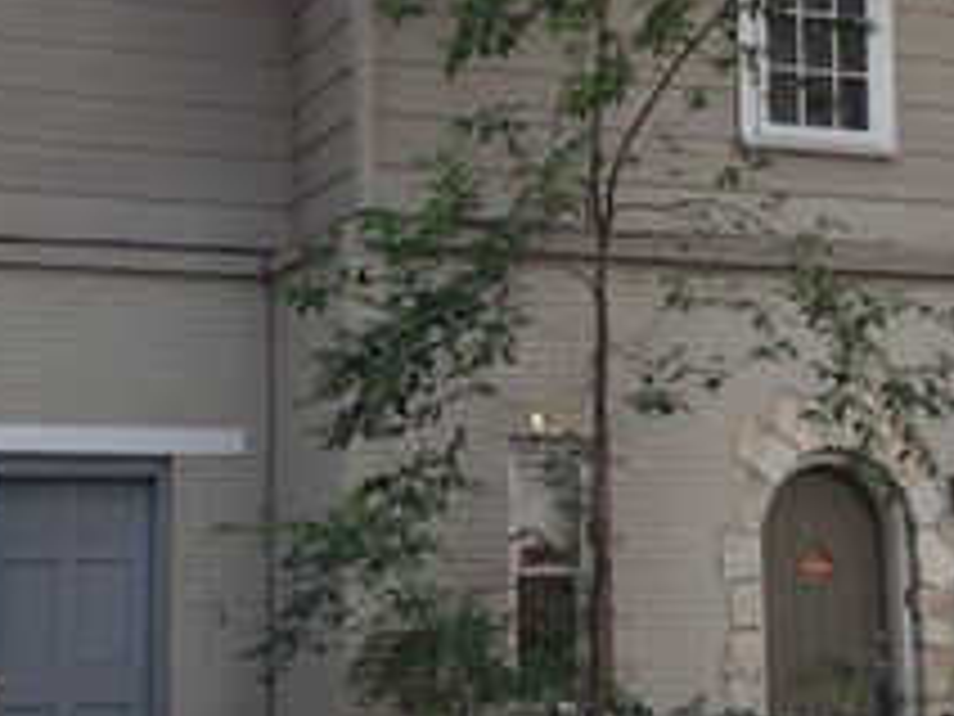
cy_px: 358
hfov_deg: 25.0
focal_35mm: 78
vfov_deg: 18.9
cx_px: 446
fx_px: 2150
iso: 80
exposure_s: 1/20
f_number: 2.4
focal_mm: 4.12
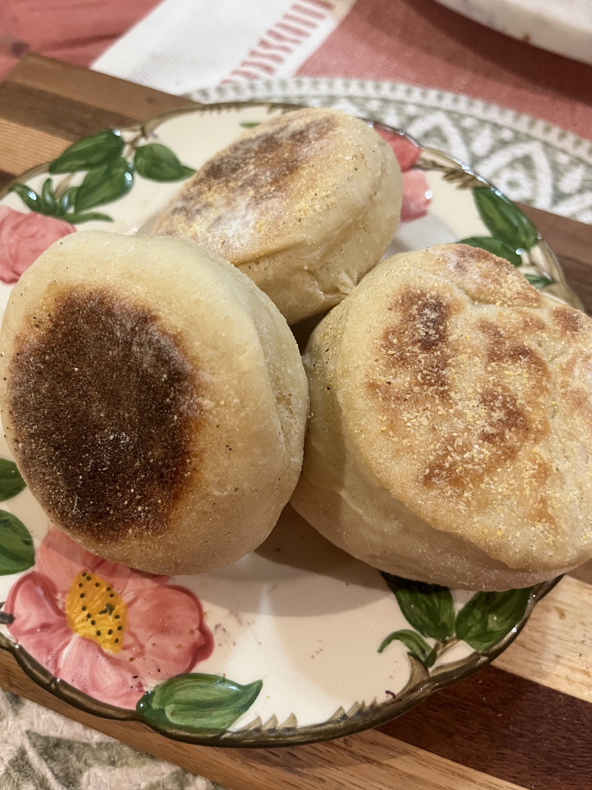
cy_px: 395
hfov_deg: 53.1
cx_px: 296
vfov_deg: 67.3
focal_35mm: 26
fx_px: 593
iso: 250
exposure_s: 1/60
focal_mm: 5.1
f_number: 1.6
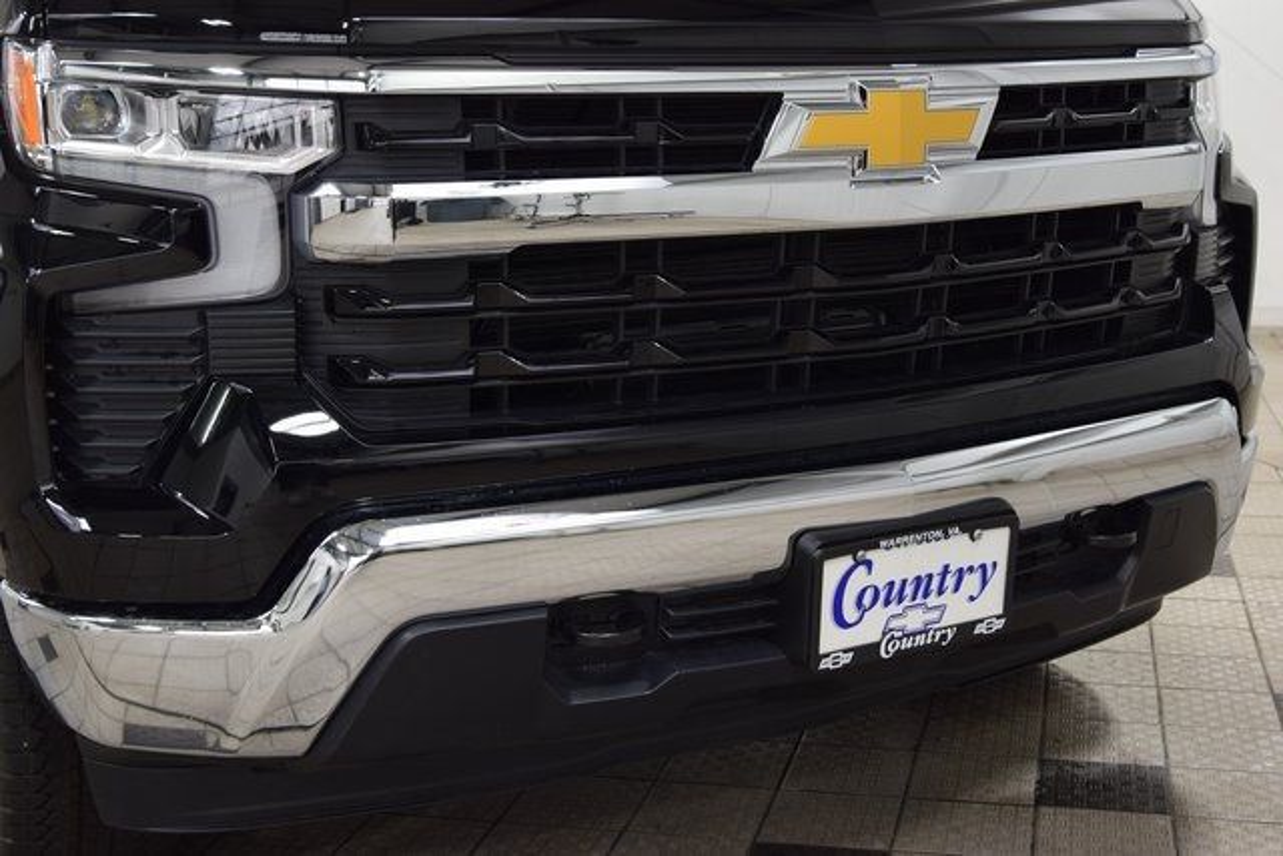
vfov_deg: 28.1
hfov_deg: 41.1
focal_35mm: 48
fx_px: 1711
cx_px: 642
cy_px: 428
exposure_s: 1/15
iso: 450
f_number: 6.3
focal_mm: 32
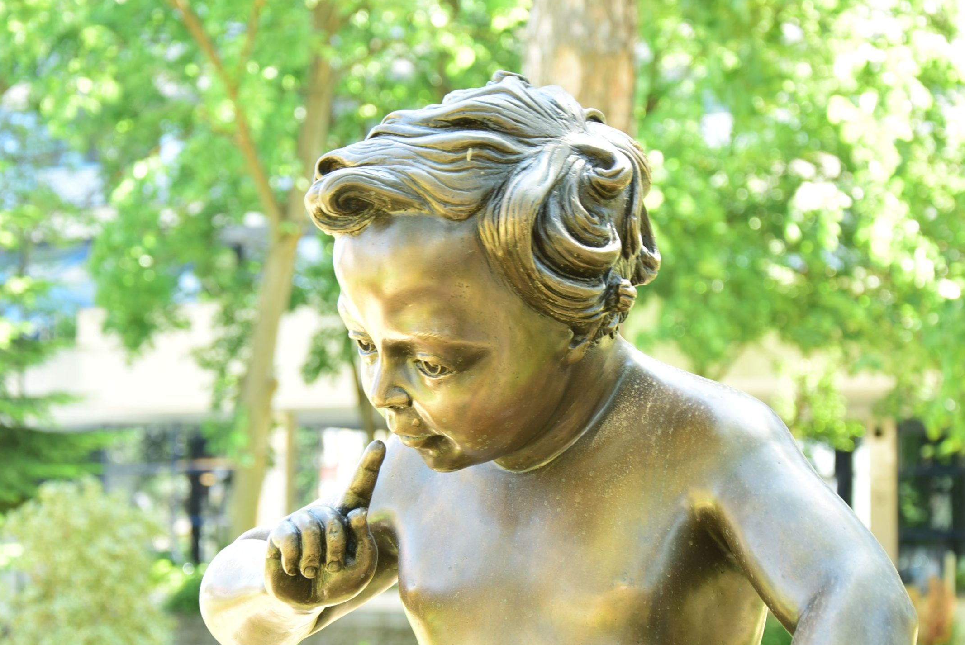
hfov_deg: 22.6
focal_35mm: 90
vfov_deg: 15.2
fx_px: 2414
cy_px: 384
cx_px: 477
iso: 100
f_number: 5
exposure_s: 1/13
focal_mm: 50
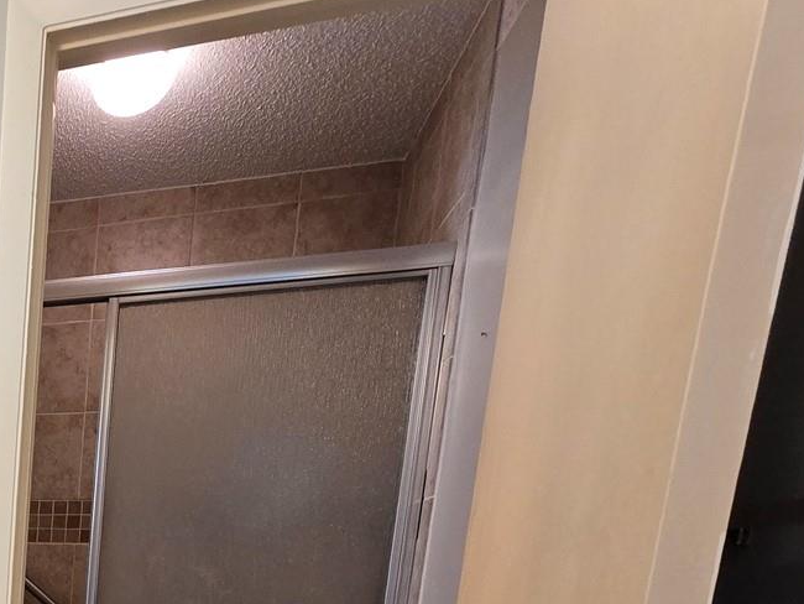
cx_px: -152
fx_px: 744
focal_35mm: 32
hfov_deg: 40.6
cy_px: 714
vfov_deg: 35.4
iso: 160
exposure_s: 1/60
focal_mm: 2.2
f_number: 2.2
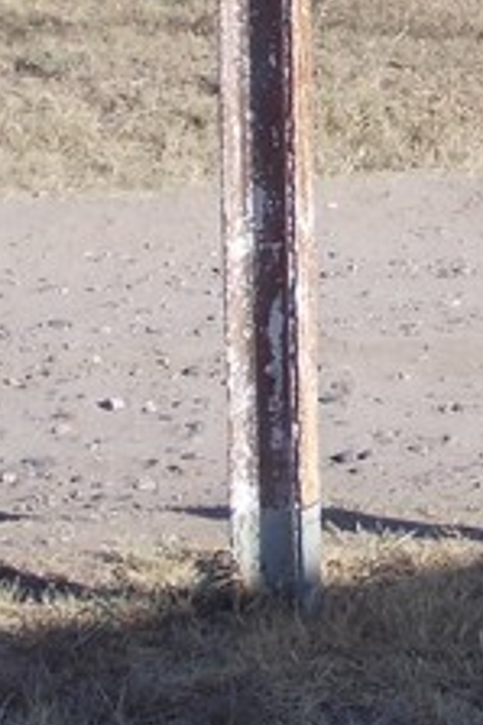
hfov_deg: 8.7
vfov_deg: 13.2
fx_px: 3084
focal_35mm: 153
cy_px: -81
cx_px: 752
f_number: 6.5
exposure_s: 1/160
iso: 80
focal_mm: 6.1
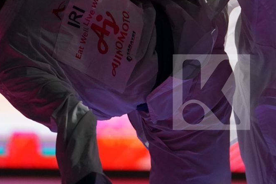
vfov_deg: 3.6
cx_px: 211
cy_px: -55
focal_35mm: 378
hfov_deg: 5.5
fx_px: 2896
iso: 2500
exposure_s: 1/1000
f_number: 2.8
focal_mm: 140
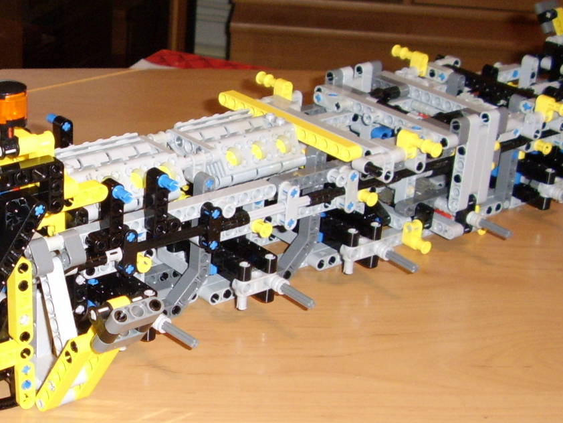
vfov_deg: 25.6
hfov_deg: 32.1
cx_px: 53
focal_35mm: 57
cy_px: 241
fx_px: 927
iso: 183
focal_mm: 5.8
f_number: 2.9
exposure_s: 1/30
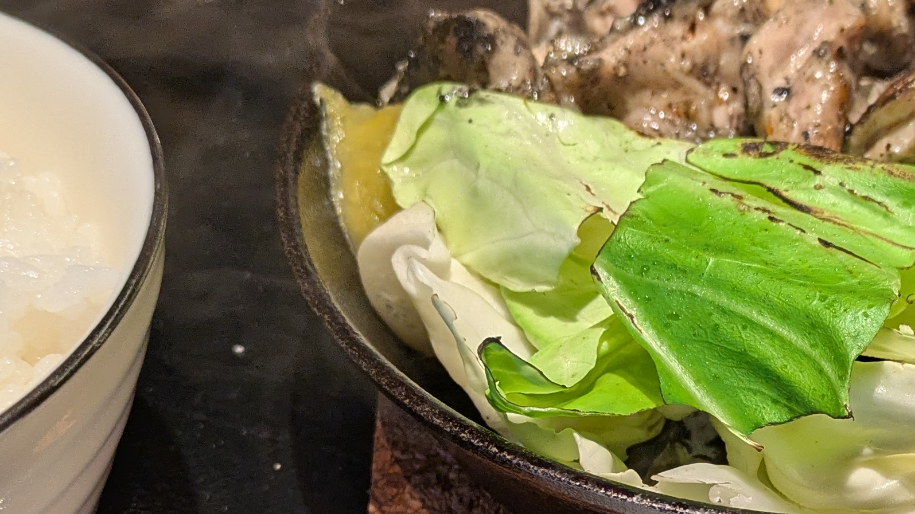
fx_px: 1917
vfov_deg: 15.2
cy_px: 444
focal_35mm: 79
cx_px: 614
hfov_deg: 26.7
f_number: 1.89
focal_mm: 5.43
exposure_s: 1/120
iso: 118
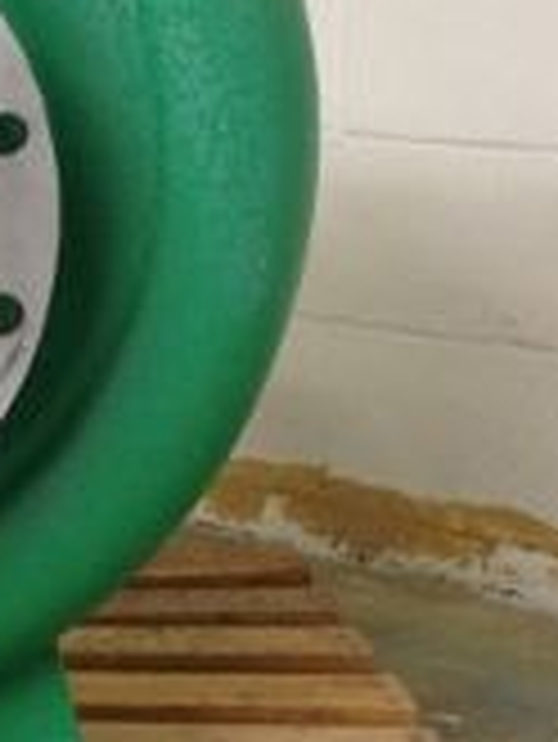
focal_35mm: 136
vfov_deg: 14.4
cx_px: -274
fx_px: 2919
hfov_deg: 10.5
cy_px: 202
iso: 160
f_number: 2.4
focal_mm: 4.28
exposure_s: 1/20
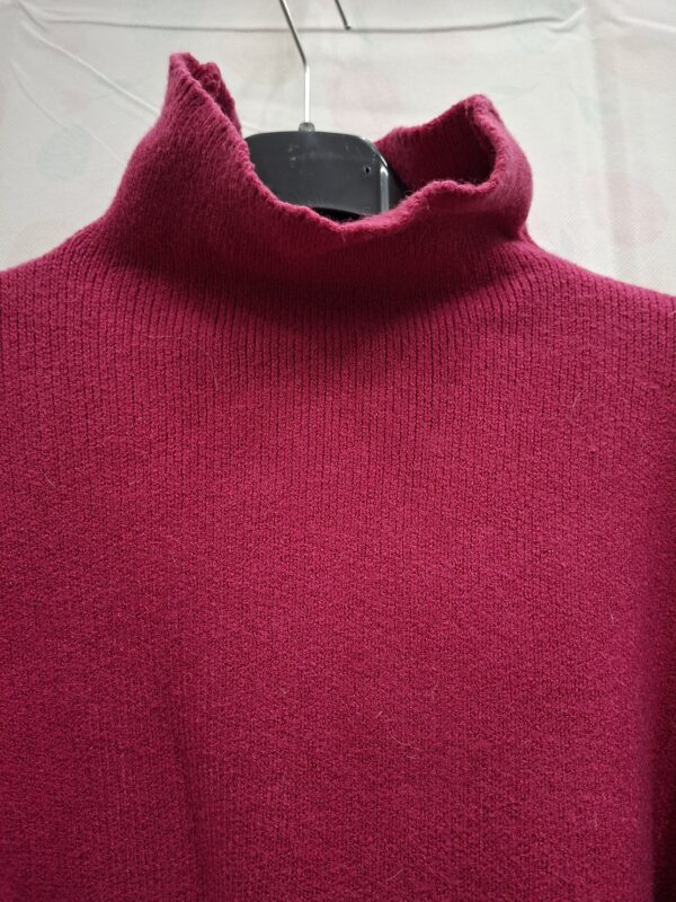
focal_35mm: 23
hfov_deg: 58.9
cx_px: 338
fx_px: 599
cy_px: 451
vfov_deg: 73.9
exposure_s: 1/33
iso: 400
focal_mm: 5.54
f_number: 1.8
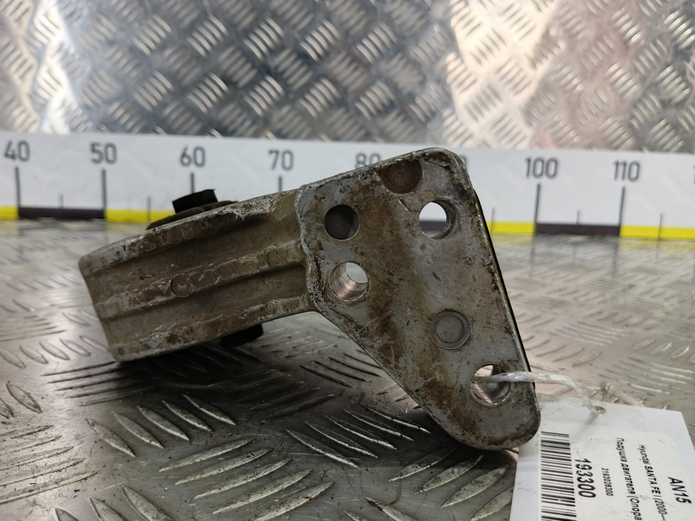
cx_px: 348
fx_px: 462
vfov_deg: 58.9
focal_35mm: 23
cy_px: 260
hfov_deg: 73.9
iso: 85
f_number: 1.6
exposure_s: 1/33.3
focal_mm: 4.11
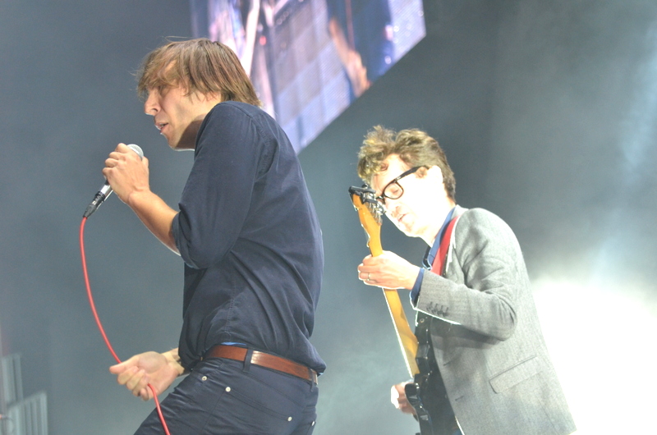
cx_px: 328
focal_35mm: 129
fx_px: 2350
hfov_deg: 15.9
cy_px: 218
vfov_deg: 10.6
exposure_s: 1/125
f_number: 4.5
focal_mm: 86
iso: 1600
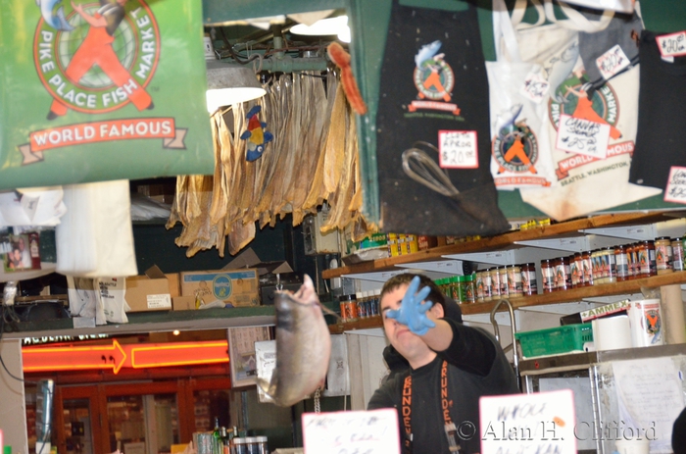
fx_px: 2709
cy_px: 227
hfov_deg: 14.4
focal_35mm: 142
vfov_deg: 9.6
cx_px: 343
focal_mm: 95
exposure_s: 1/320
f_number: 5.3
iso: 2800
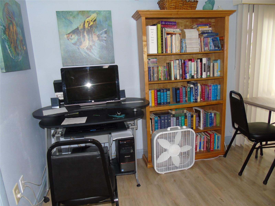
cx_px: 138
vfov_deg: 54.9
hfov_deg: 69.4
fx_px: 199
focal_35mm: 25
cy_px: 103
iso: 200
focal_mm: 4.4
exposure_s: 1/30
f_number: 3.4
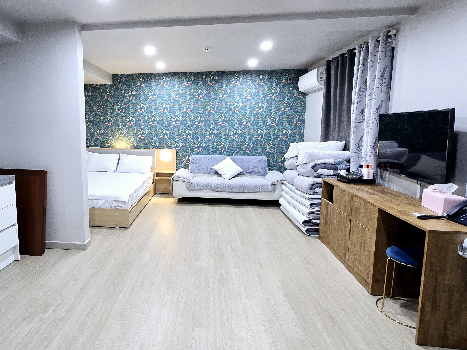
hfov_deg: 82.8
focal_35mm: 19
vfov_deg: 68.5
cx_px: 170
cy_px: 157
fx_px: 256
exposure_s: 1/60.2
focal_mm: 2.2
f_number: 2.2
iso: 320
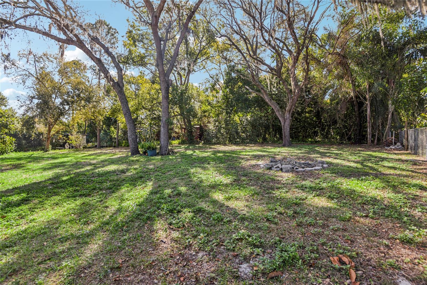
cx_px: 214
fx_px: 190
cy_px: 142
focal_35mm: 16
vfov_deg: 73.7
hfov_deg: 96.7
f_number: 8
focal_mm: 16
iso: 400
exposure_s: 1/250
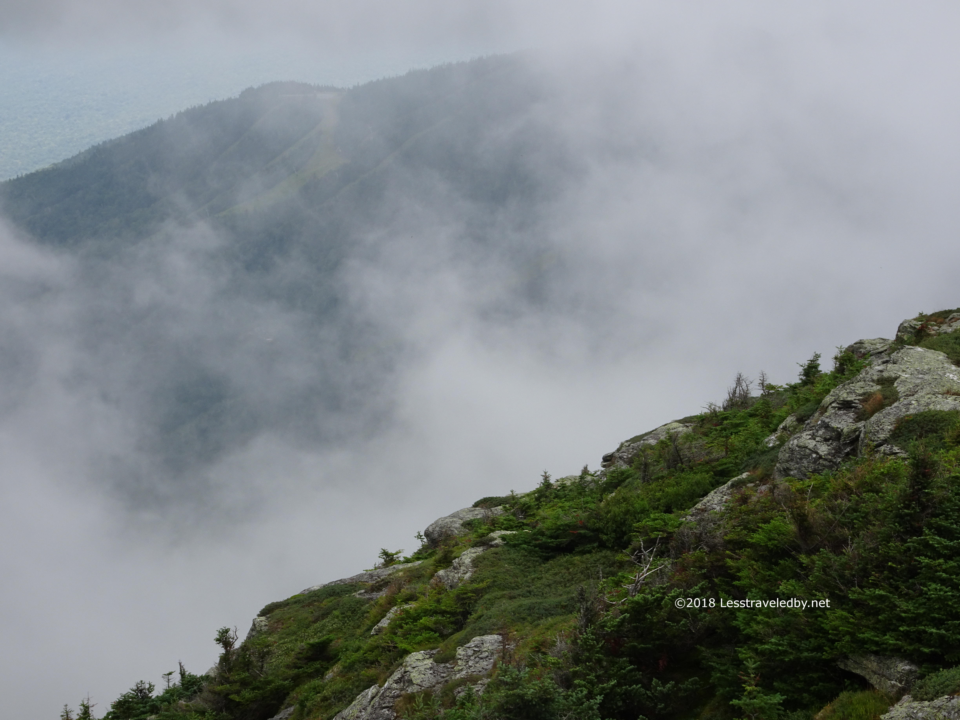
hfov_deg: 24.4
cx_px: 480
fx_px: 2219
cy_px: 360
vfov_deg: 18.4
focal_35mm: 80
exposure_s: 1/250
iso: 80
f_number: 5
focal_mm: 13.69
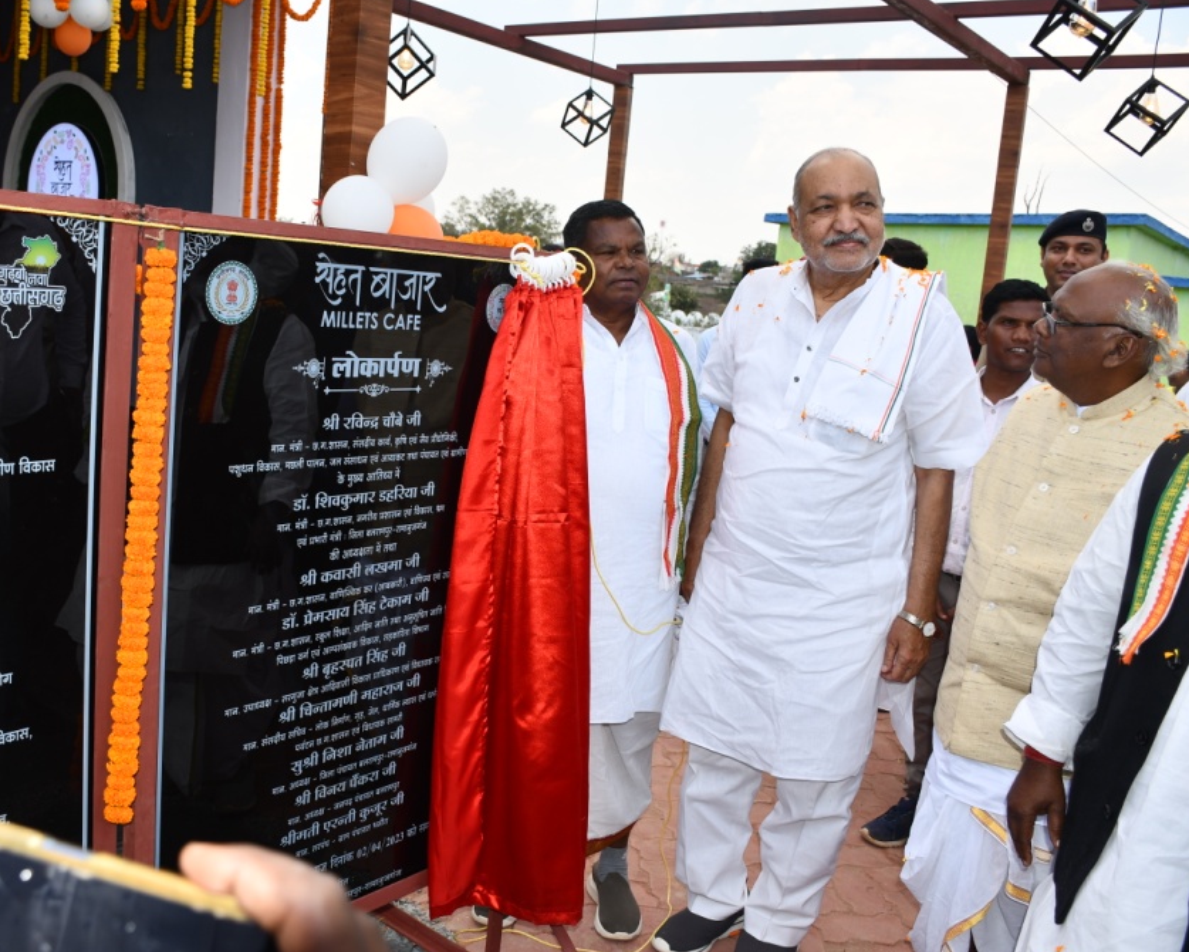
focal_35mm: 31
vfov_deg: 47.1
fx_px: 1091
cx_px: 466
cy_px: 471
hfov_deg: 56.7
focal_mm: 18
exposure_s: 1/250
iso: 100
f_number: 5
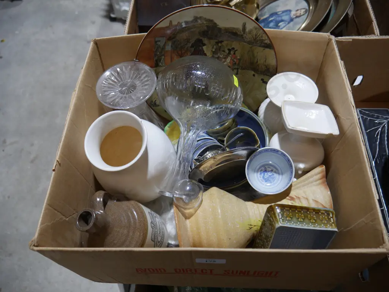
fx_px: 315
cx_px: 194
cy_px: 146
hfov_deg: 63.4
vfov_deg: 49.8
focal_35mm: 28
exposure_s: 1/100
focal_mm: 14
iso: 200
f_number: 3.5
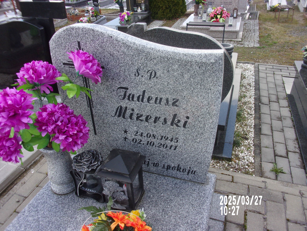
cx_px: 154
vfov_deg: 49.7
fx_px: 248
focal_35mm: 28
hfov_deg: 63.4
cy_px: 116
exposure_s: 1/200
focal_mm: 5.1
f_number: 3.9
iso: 80
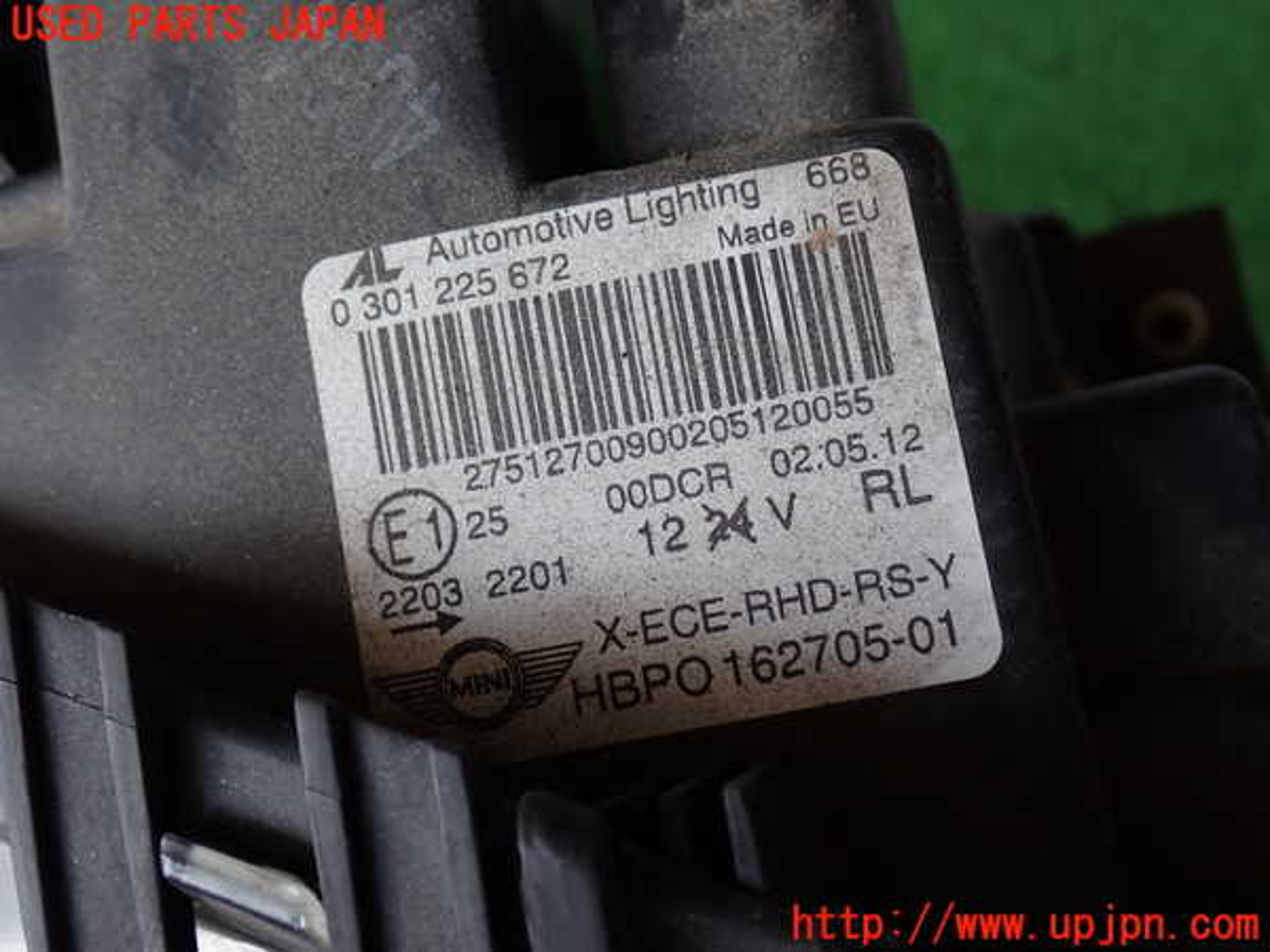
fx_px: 1504
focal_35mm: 41
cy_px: 476
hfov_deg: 45.8
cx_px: 635
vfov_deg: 35.1
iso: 125
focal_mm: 7.31
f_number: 2.8
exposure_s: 1/80
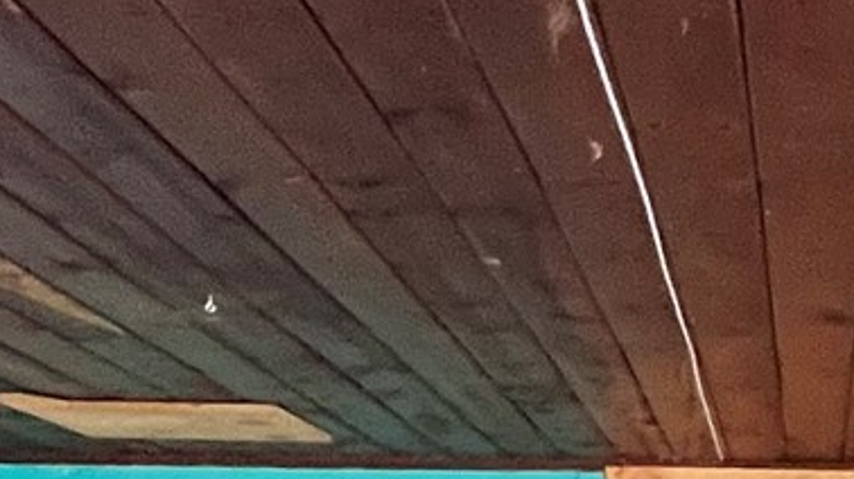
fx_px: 1629
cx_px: 879
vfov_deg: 15.3
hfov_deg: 27.5
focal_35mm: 72
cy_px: 752
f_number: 1.8
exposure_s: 1/60
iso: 640
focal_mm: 1.57
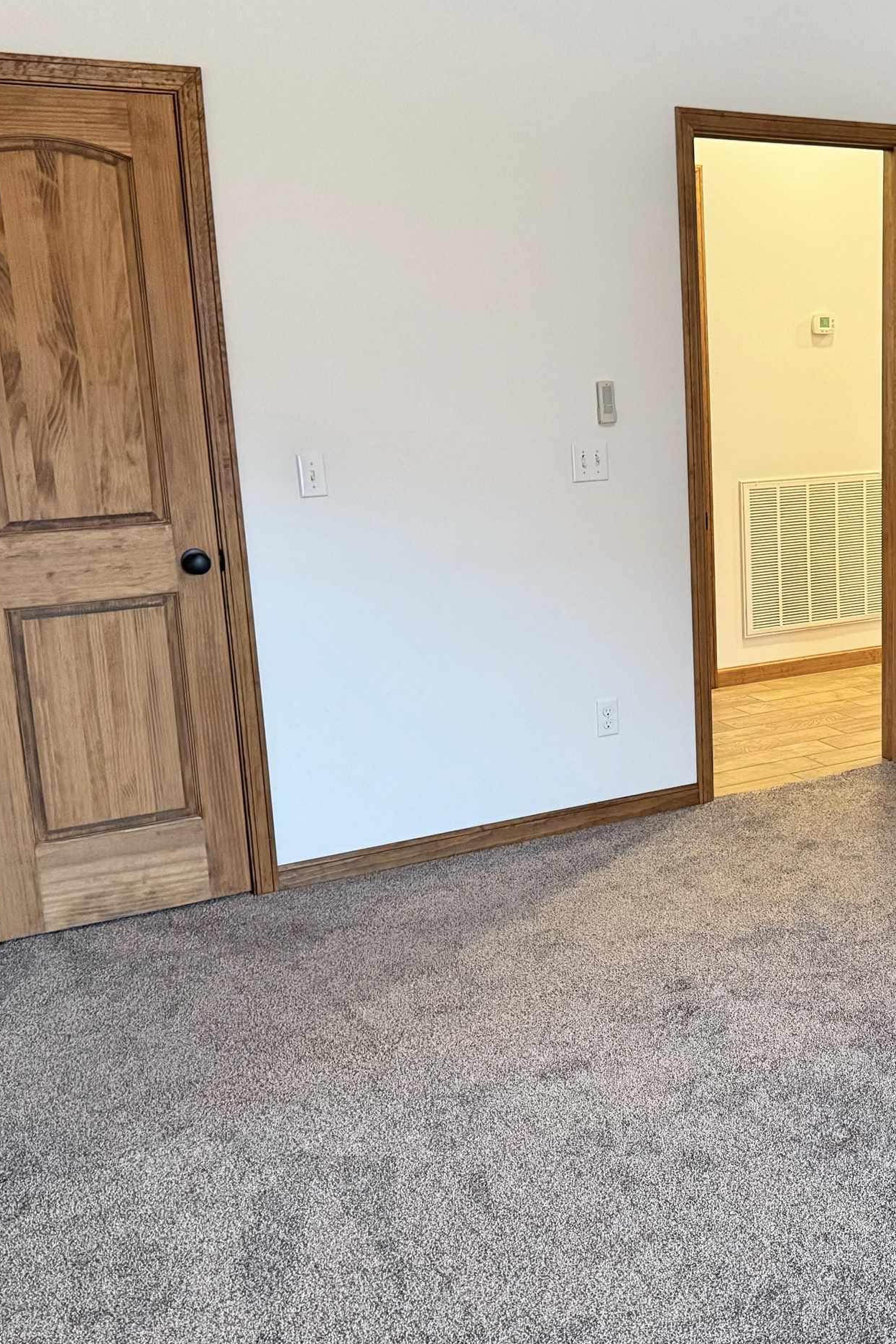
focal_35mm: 41
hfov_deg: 31.0
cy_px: 655
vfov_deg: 47.4
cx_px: 829
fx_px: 1530
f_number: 1.78
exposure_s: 1/60
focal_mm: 6.76
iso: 640
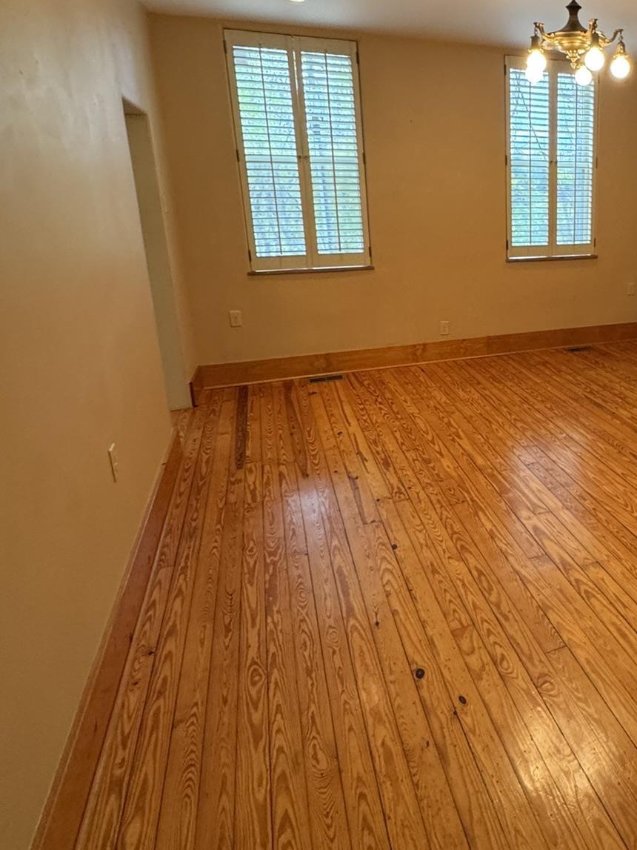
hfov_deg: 49.9
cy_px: 345
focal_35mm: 25
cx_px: 551
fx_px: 614
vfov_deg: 68.8
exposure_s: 1/60
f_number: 2.2
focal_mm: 2.22
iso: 250
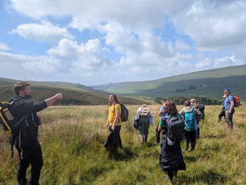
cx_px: 123
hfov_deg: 71.5
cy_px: 92
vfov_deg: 57.0
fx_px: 171
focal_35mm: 24
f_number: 1.68
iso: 20
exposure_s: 1/1134
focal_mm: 6.9
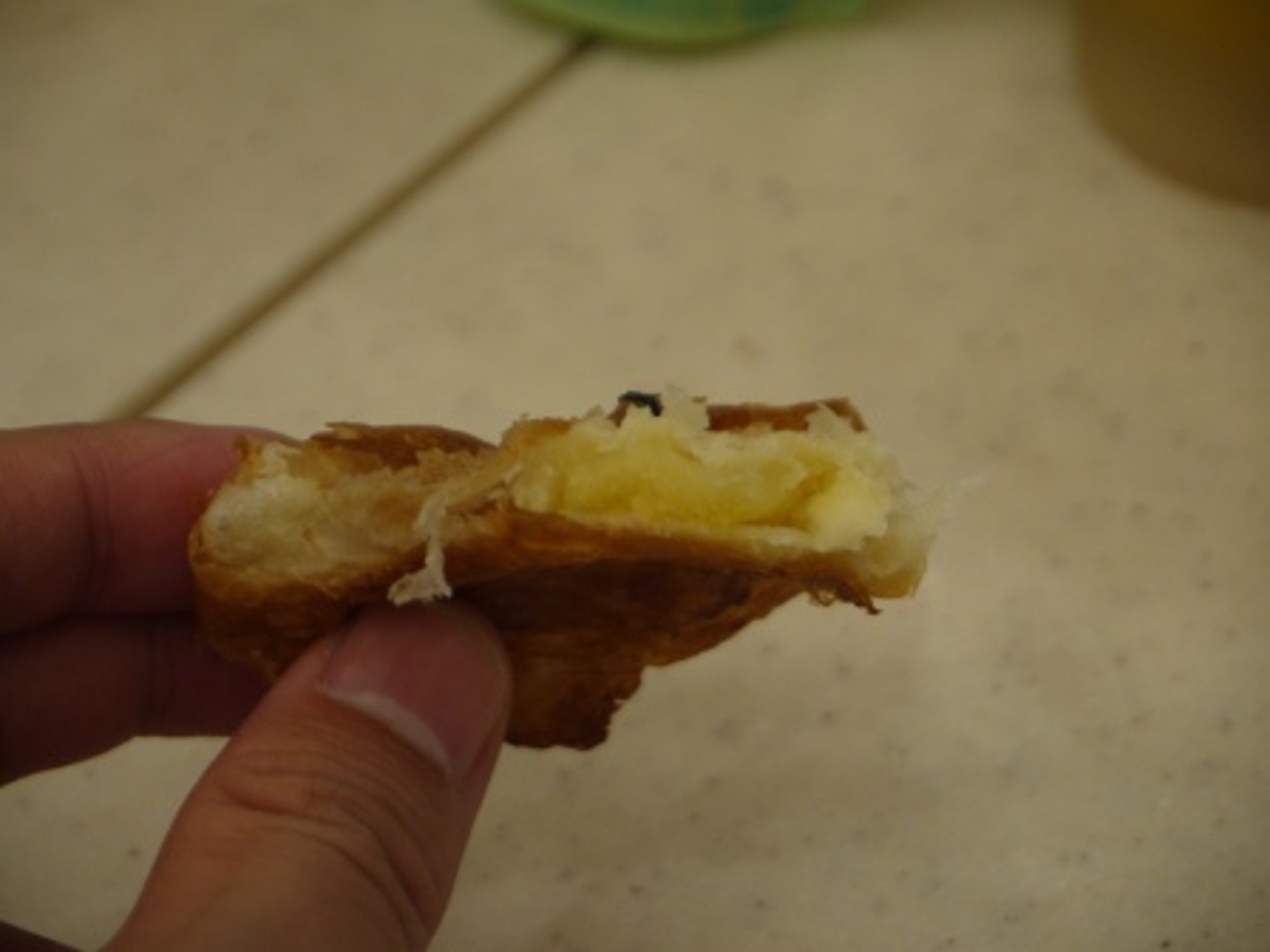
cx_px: 635
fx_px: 3082
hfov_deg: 23.3
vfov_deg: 17.6
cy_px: 476
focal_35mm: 84
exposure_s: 1/80
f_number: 5.6
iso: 640
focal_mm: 42
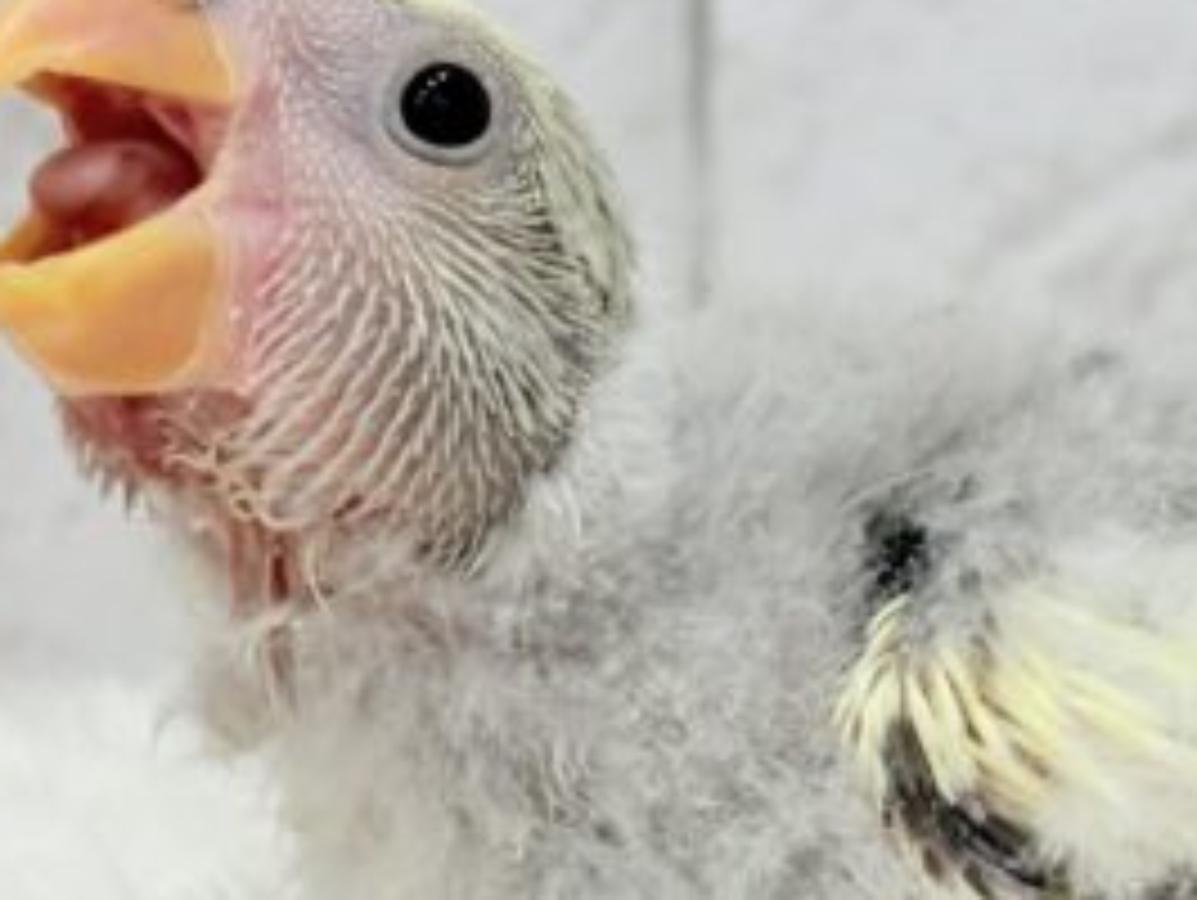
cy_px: 472
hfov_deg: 15.7
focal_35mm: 125
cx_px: 806
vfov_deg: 11.9
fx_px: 4326
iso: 80
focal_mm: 5.96
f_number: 1.6
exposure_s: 1/100
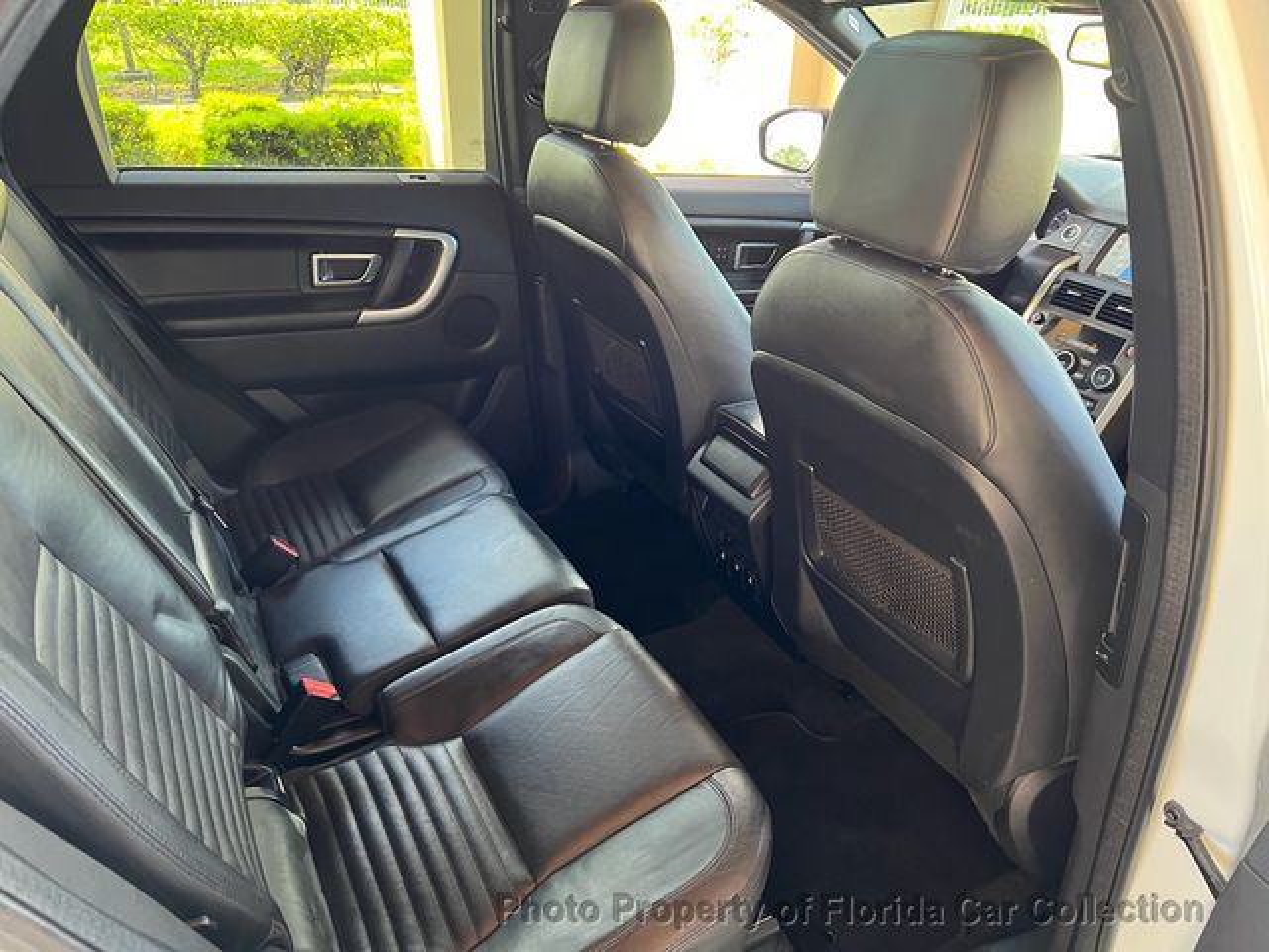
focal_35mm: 26
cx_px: 634
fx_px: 953
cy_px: 476
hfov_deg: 67.3
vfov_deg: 53.1
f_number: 1.5
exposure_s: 1/60
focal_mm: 5.7
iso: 200
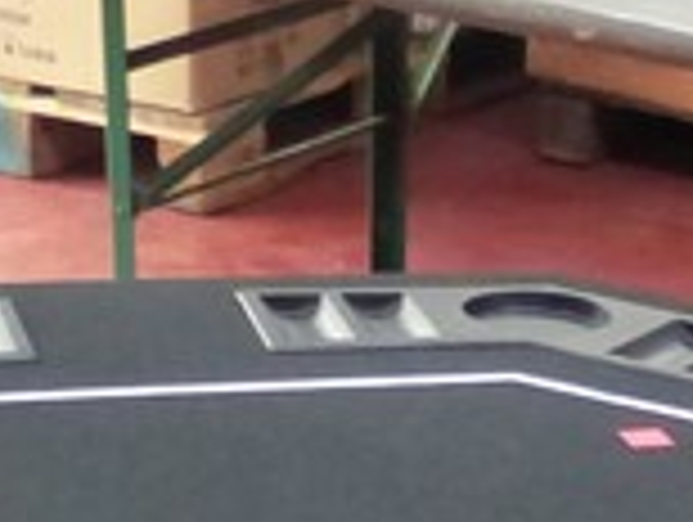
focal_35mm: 136
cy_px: 1120
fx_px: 2727
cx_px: 441
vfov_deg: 10.0
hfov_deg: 14.5
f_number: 2.8
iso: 800
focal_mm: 4.5
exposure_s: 1/50
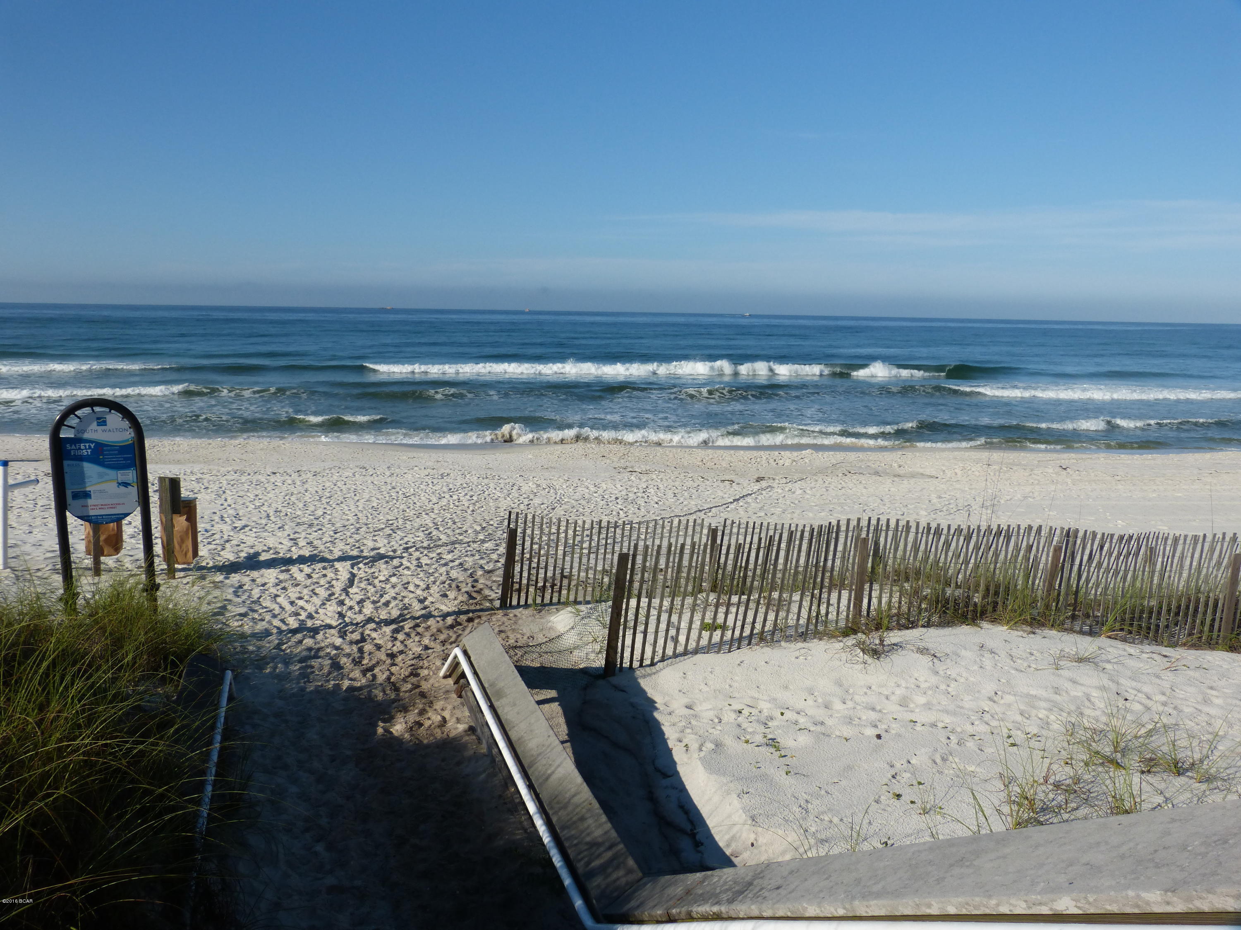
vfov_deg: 54.9
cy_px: 465
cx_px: 620
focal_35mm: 25
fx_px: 896
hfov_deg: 69.4
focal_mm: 4.5
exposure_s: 1/640
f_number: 4
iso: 100
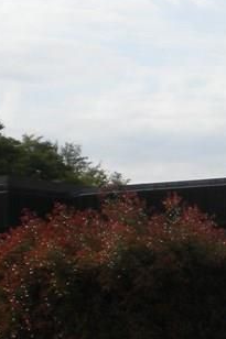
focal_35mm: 121
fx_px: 1141
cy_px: 304
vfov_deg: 16.7
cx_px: 471
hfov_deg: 10.3
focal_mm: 6.3
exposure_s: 1/631
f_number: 4.6
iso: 80
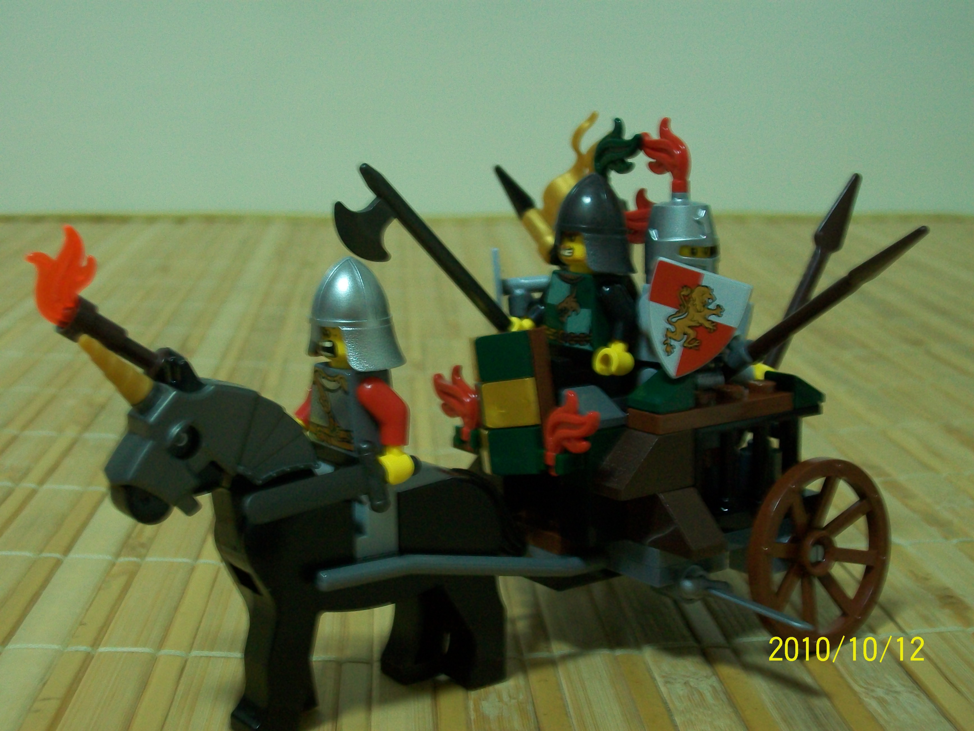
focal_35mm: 53
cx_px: 487
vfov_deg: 27.5
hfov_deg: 36.2
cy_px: 366
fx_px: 1491
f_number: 3.6
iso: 160
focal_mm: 8.8
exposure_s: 1/8
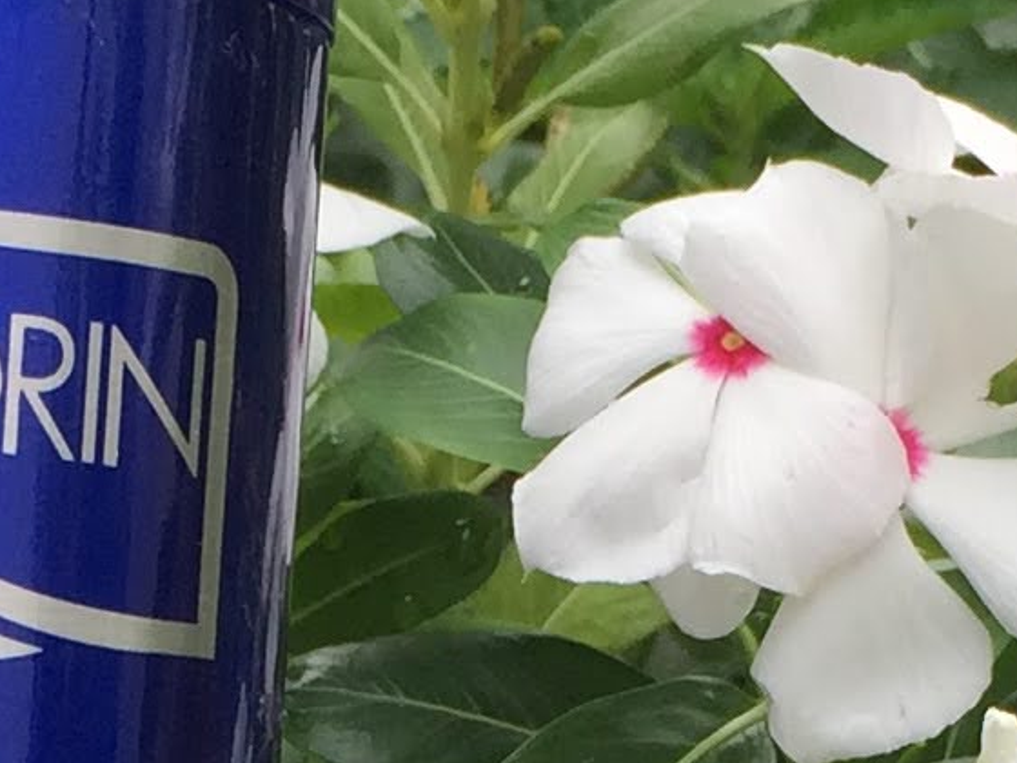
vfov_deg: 8.5
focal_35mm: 169
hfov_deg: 11.7
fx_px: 4965
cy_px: 1230
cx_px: 318
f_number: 2.2
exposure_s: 1/507
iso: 32
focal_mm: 4.15
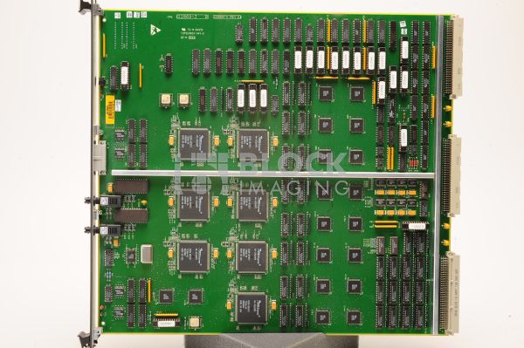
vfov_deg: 26.9
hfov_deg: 39.6
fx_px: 727
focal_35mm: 50
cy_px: 174
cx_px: 262
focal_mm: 50
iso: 320
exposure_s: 1/160
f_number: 16
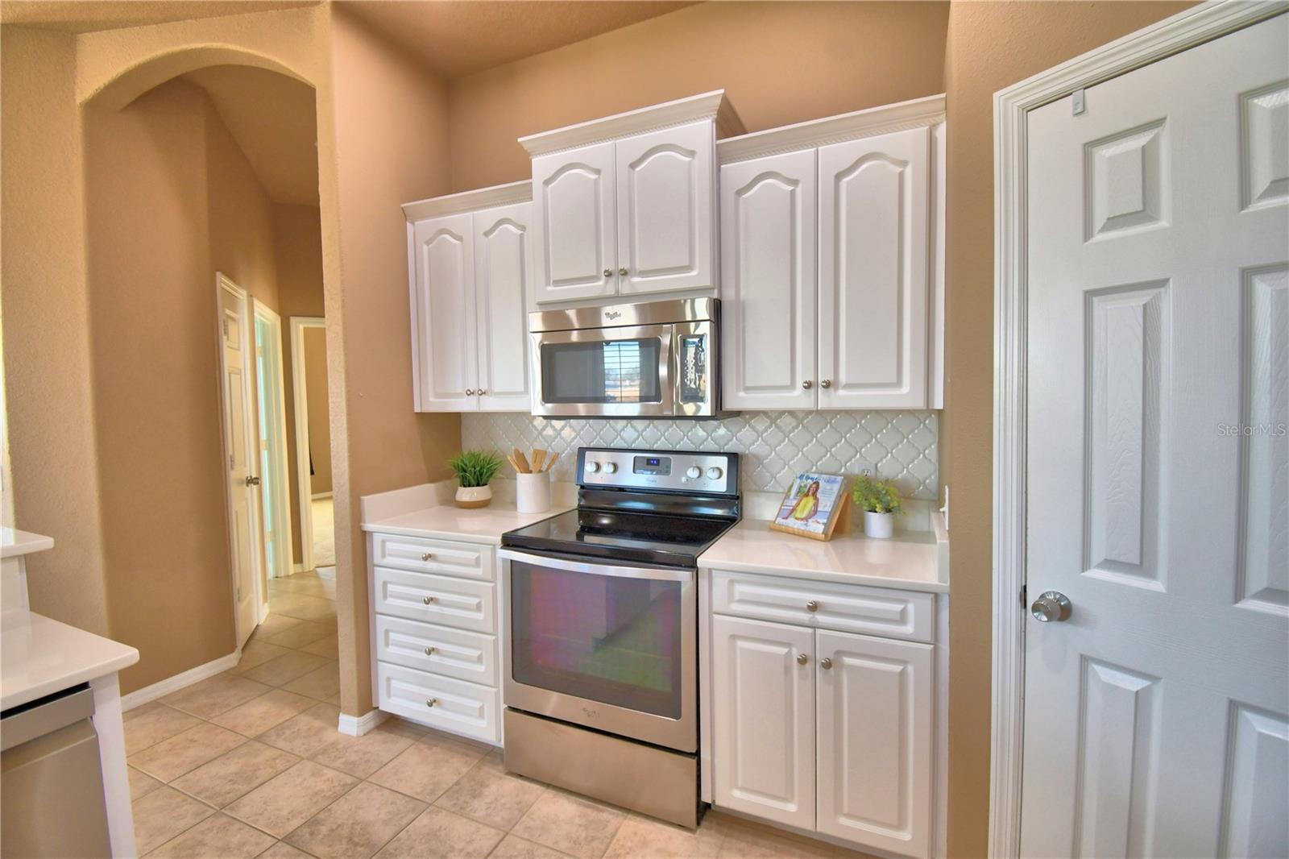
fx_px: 537
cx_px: 644
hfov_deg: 100.4
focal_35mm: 15
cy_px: 430
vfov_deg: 77.3
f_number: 4.5
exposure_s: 1/60
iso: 400
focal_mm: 10
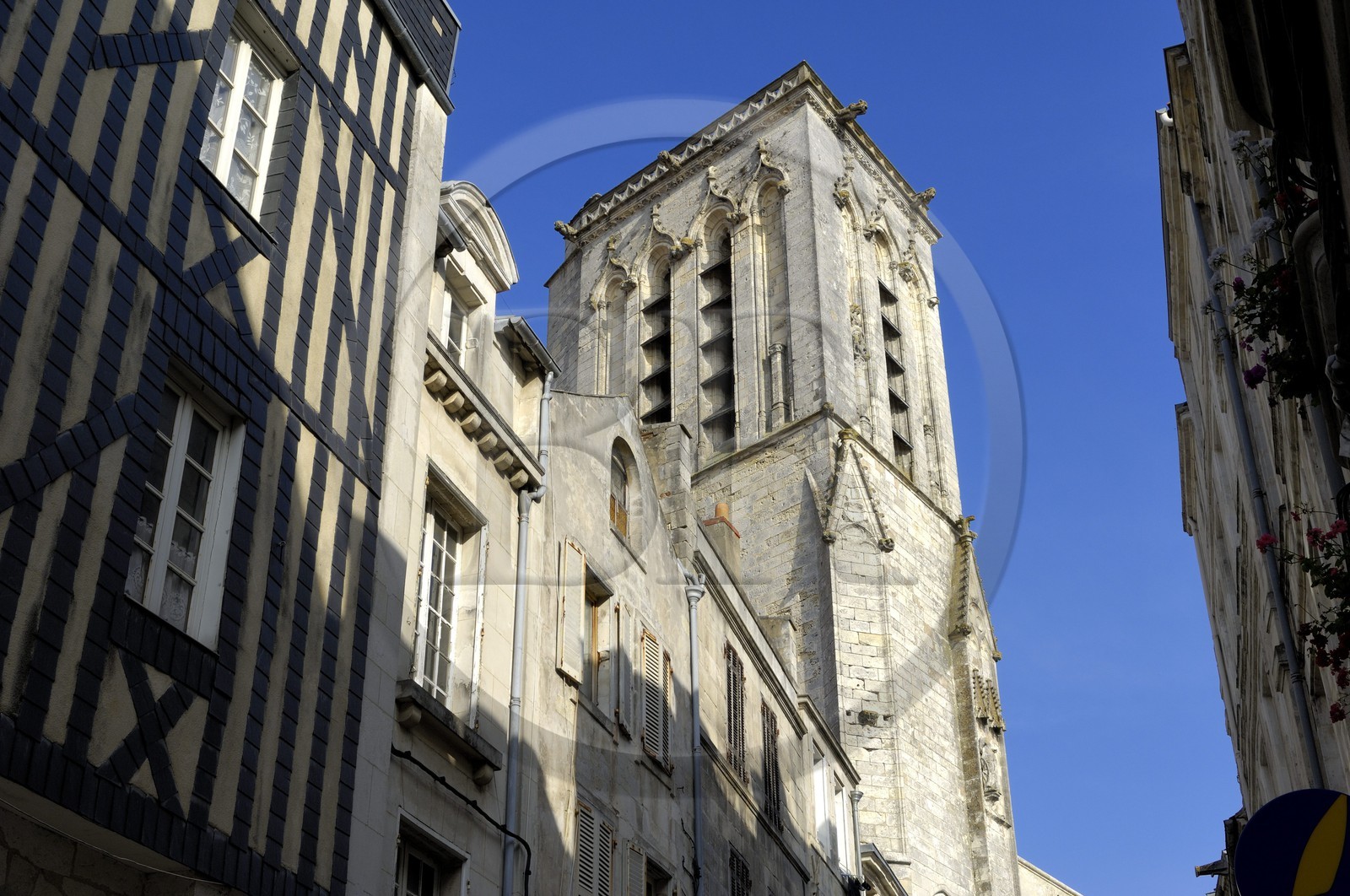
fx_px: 1573
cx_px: 675
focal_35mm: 42
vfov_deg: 31.8
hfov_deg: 46.5
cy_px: 448
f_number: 10
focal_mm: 28
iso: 100
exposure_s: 1/160
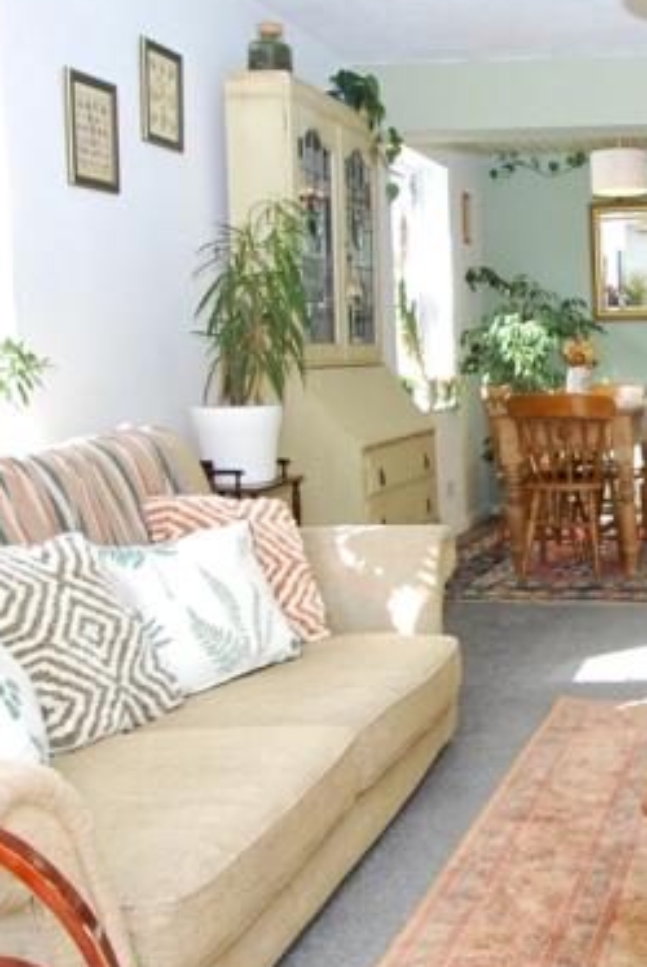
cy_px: 469
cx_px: 675
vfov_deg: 47.4
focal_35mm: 41
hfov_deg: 30.0
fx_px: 1103
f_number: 6.3
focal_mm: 10
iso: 800
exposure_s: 1/160
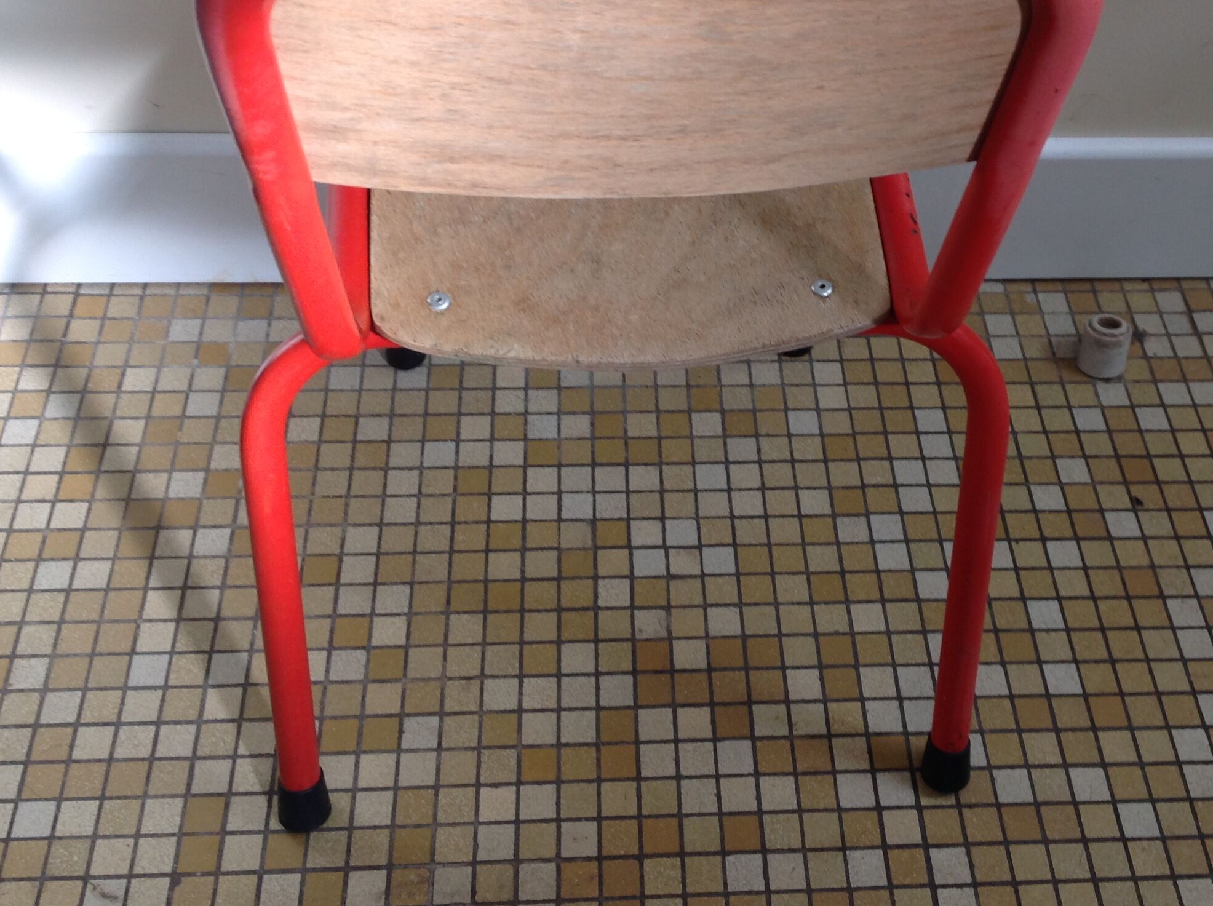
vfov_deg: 31.4
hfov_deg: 41.1
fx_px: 1610
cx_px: 714
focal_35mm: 46
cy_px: 365
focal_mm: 4.28
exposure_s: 1/15
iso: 50
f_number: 2.4
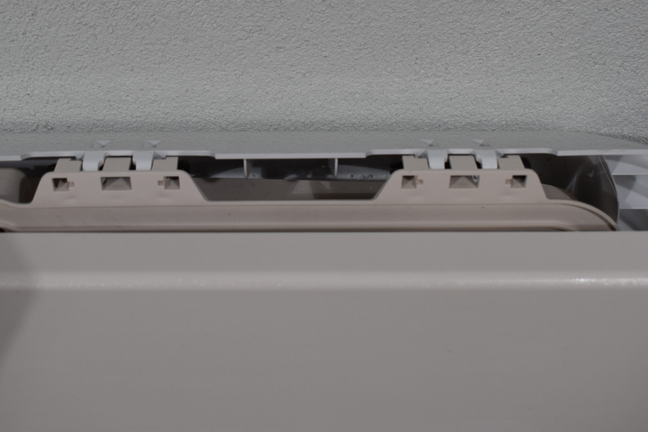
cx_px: 316
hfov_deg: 38.4
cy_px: 167
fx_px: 929
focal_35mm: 52
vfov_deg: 26.1
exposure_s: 1/160
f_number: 5.6
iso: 200
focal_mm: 27
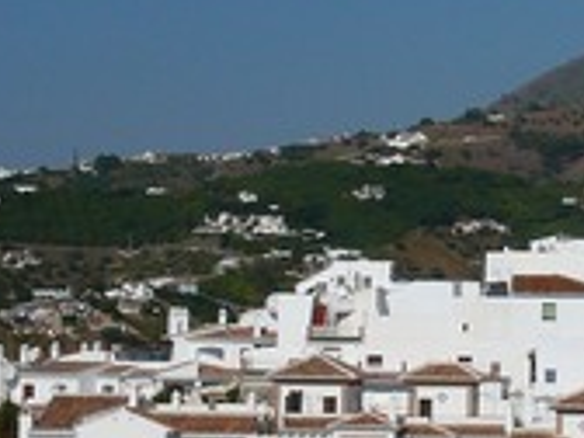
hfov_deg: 9.4
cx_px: 1137
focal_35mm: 197
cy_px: 94
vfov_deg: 7.5
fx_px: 3324
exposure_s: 1/400
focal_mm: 9.3
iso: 100
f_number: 5.6
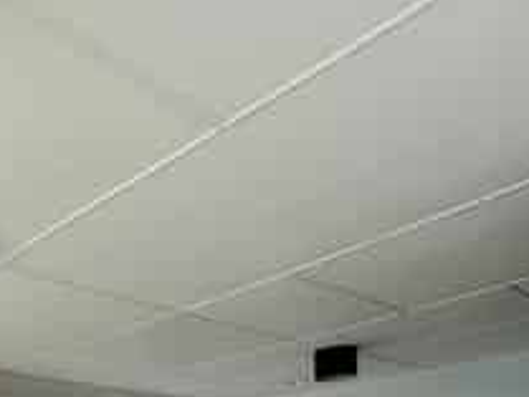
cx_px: 35
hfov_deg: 39.3
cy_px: 540
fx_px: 673
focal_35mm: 44
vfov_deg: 26.8
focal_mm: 2.22
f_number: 2.2
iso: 64
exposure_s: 1/177
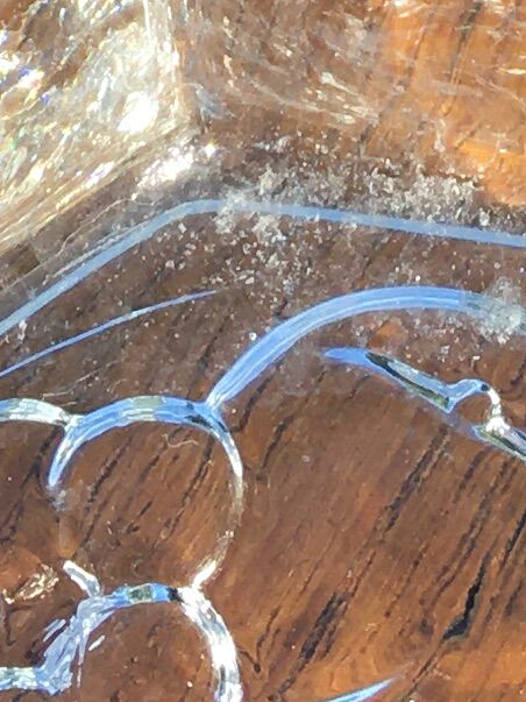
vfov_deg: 8.8
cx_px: 279
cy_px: -1258
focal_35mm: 194
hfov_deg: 7.7
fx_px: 3932
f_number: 2.2
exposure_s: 1/569
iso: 25
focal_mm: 4.15
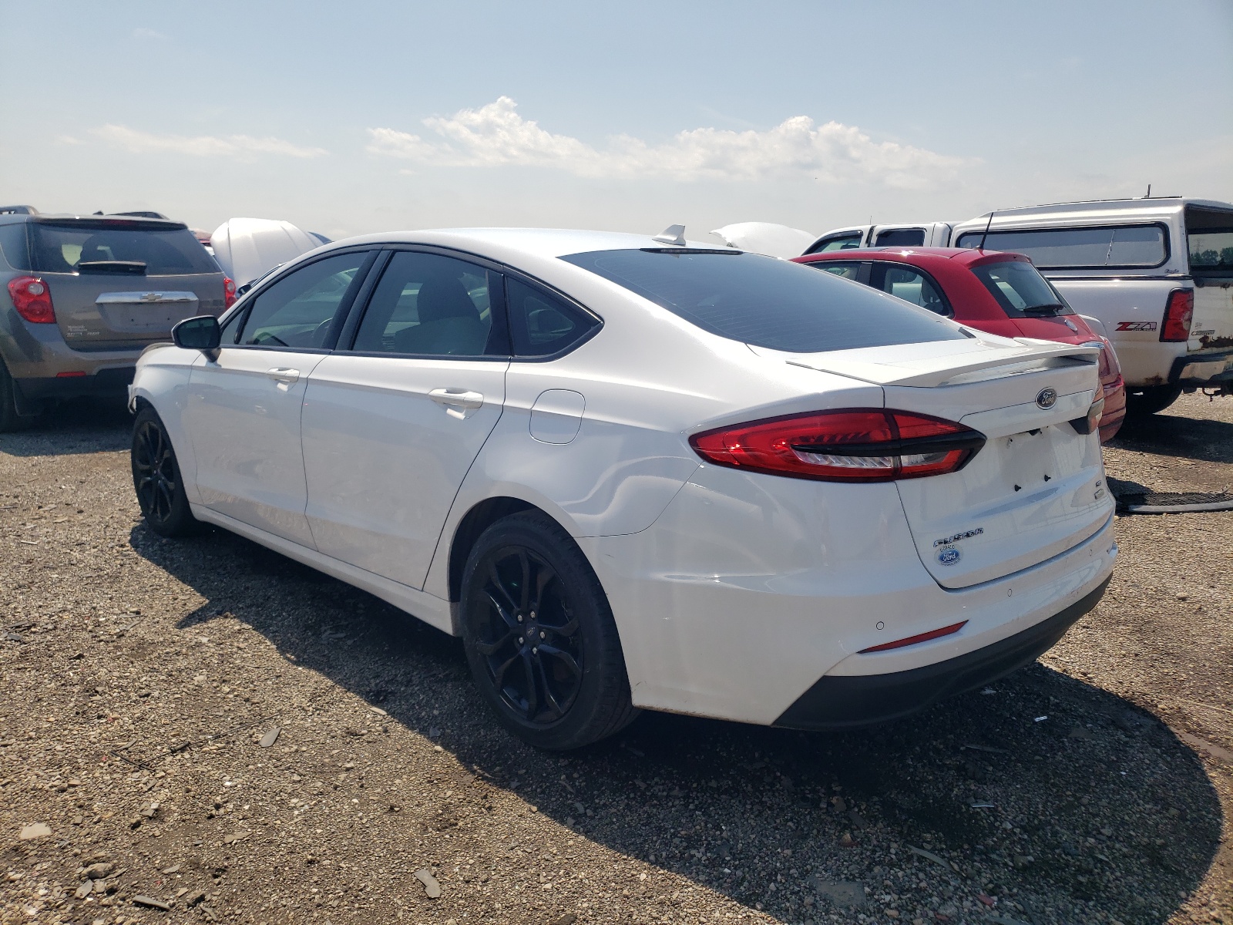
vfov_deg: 53.1
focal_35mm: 26
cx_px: 616
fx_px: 926
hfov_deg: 67.3
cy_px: 462
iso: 50
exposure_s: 1/5000
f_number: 1.5
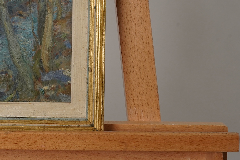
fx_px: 967
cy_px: -9
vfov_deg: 9.4
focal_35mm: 145
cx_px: -1
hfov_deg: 13.9
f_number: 13
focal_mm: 66
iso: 500
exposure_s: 1/125
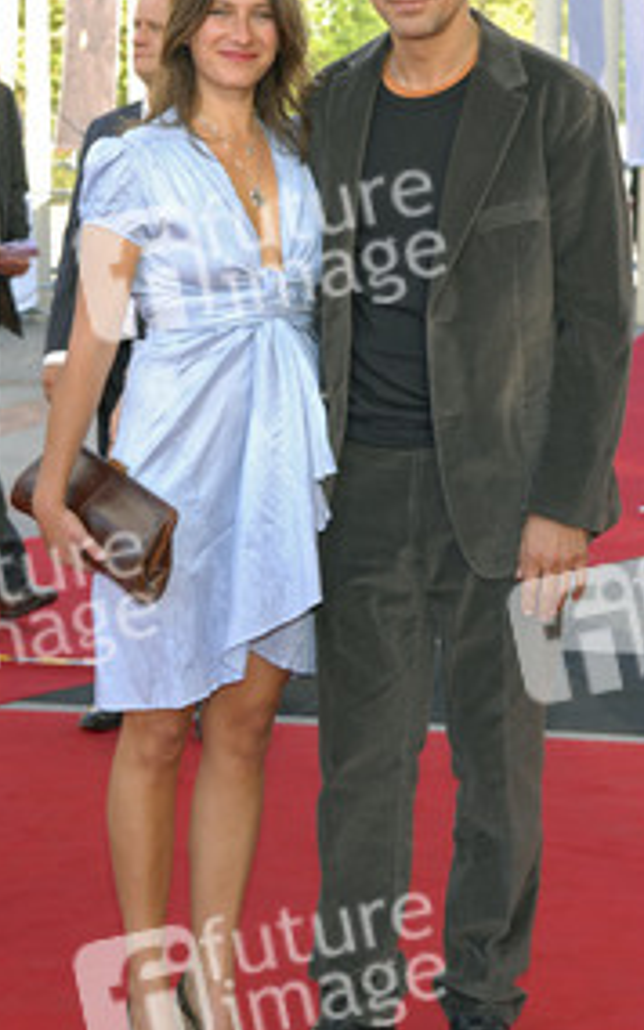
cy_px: 437
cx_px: 369
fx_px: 2416
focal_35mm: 86
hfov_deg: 15.2
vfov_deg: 24.1
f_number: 5
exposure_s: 1/125
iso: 200
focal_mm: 40
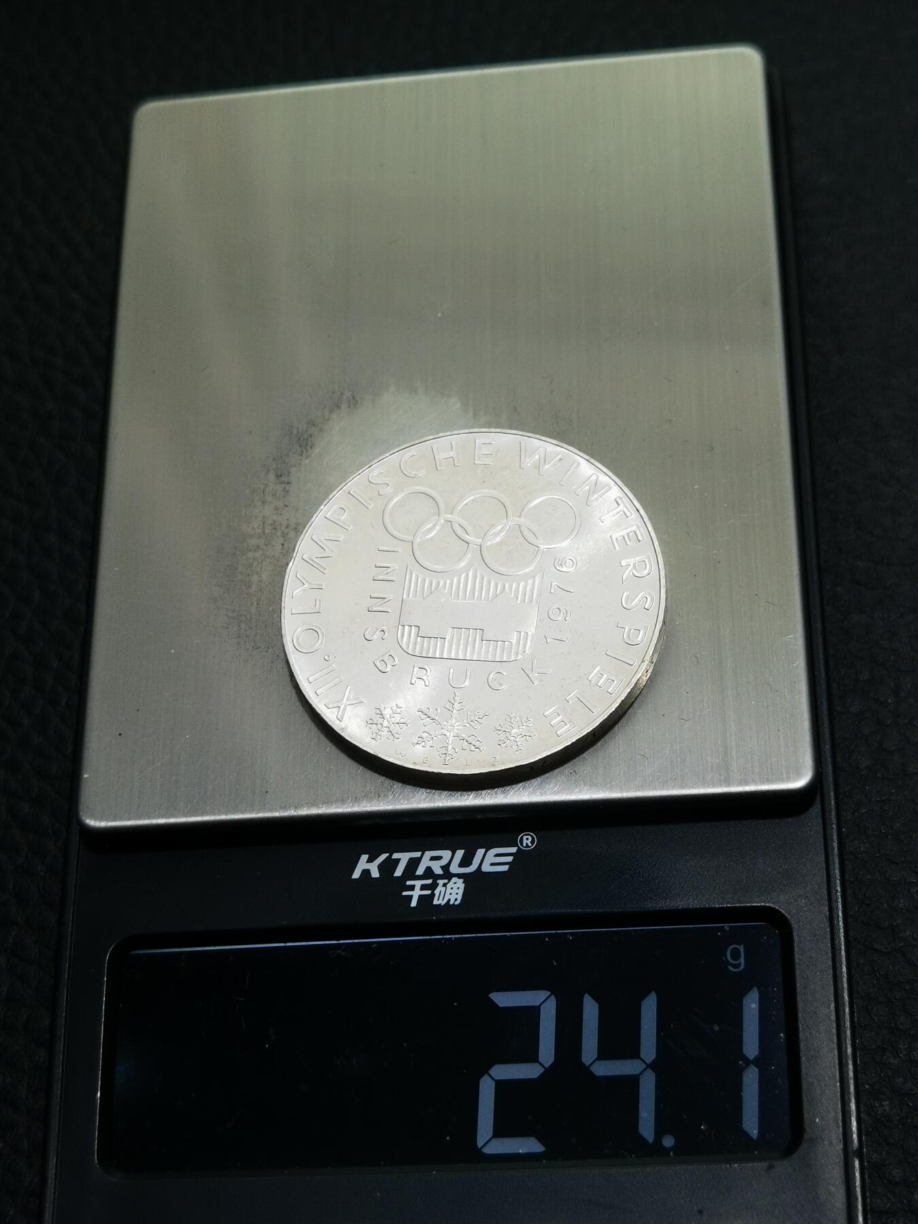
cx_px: 459
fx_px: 2192
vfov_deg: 31.2
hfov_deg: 23.7
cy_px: 612
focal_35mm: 62
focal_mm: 6.67
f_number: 1.9
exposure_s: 1/100
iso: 50
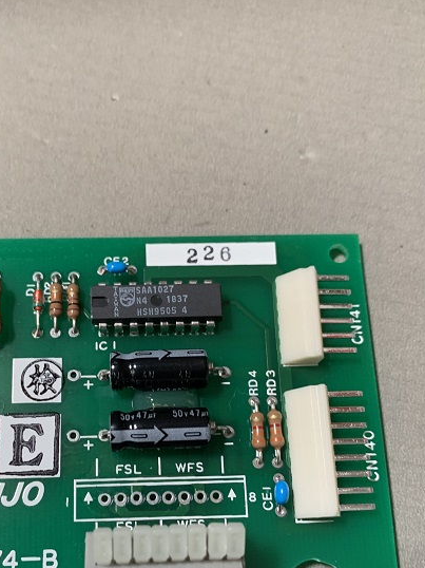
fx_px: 639
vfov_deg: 47.3
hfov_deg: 36.6
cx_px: 157
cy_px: 369
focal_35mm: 39
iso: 250
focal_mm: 4.25
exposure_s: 1/60
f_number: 1.8
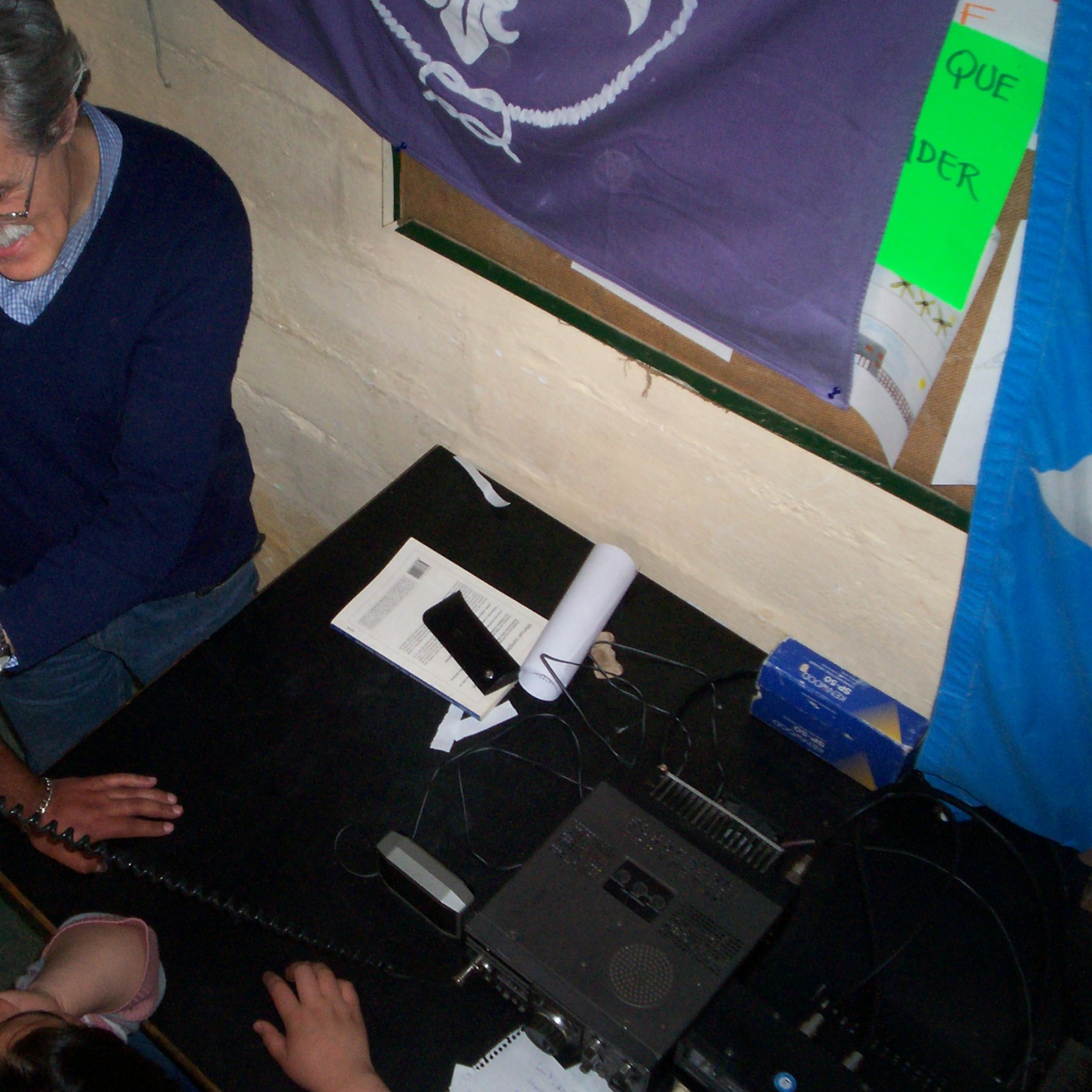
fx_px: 1535
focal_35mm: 43
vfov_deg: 39.2
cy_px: 544
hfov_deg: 38.7
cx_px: 360
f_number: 4.5
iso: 140
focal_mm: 5.9
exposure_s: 1/64
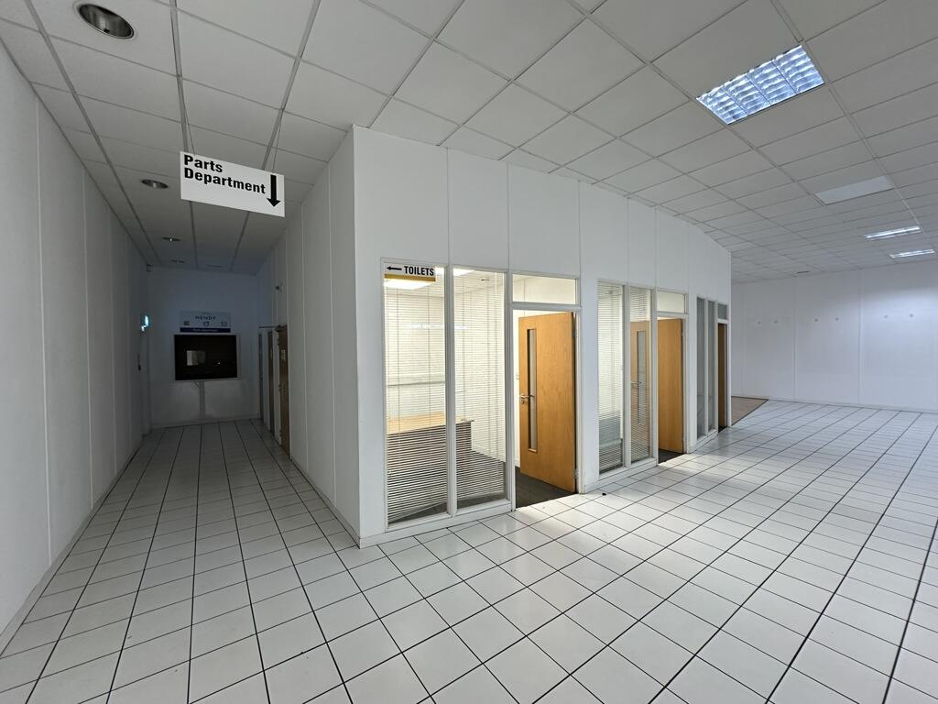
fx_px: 379
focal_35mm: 14
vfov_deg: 85.7
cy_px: 352
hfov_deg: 102.1
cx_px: 469
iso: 200
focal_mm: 2.22
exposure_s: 1/50
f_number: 2.2
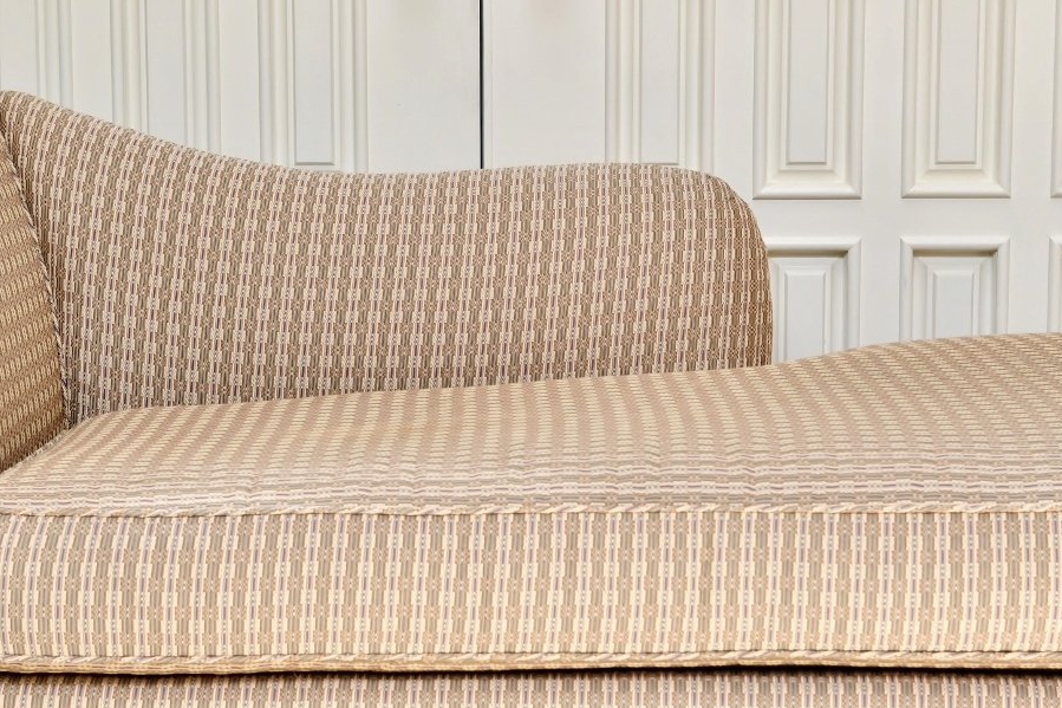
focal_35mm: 94
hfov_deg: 21.7
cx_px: 480
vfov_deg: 14.5
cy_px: 375
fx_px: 2772
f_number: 6.3
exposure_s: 1/60
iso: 250
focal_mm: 44
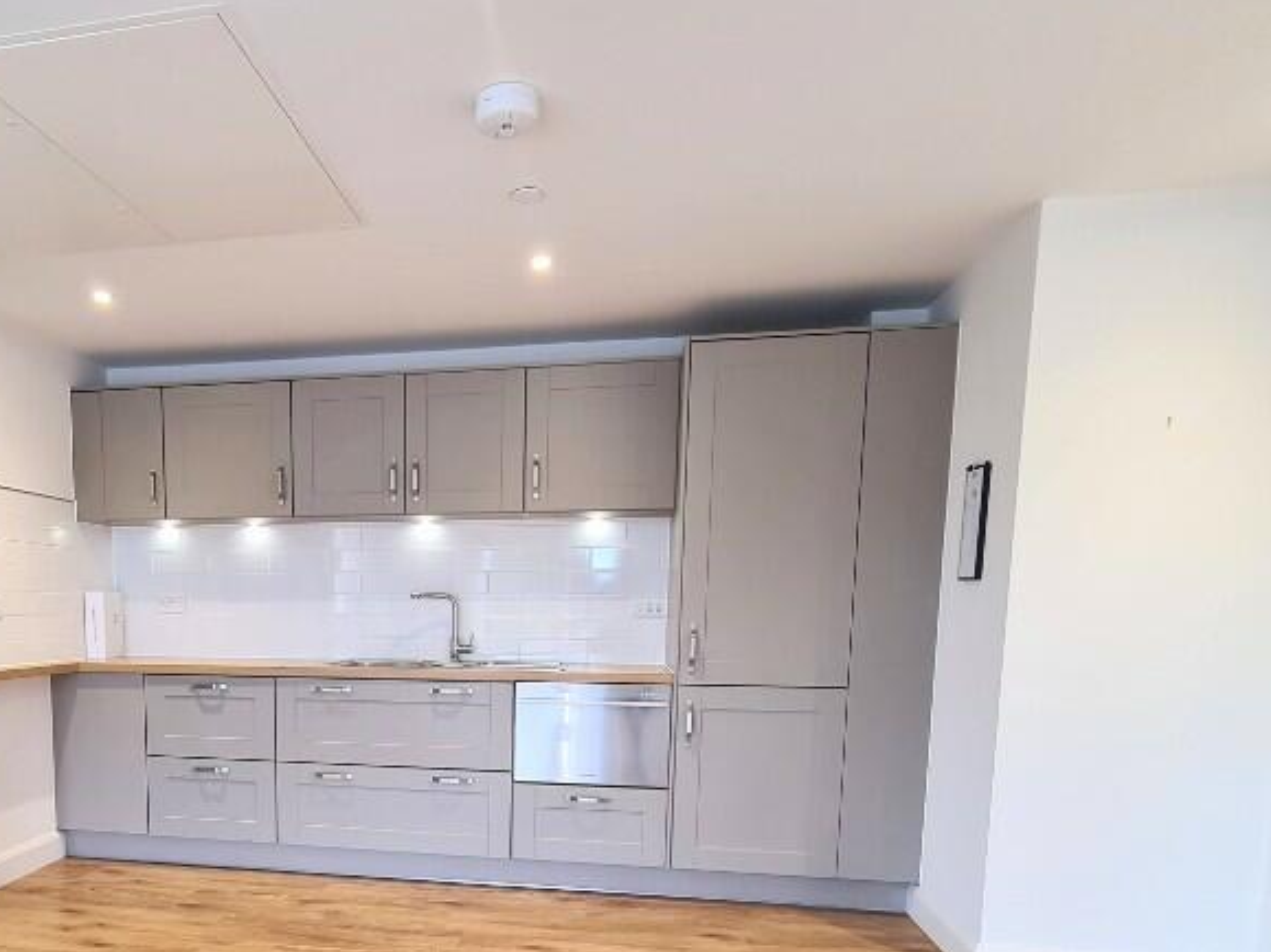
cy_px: 715
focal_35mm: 23
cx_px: 393
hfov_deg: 71.1
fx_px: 844
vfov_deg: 56.0
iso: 100
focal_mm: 2.2
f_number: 2.2
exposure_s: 1/50
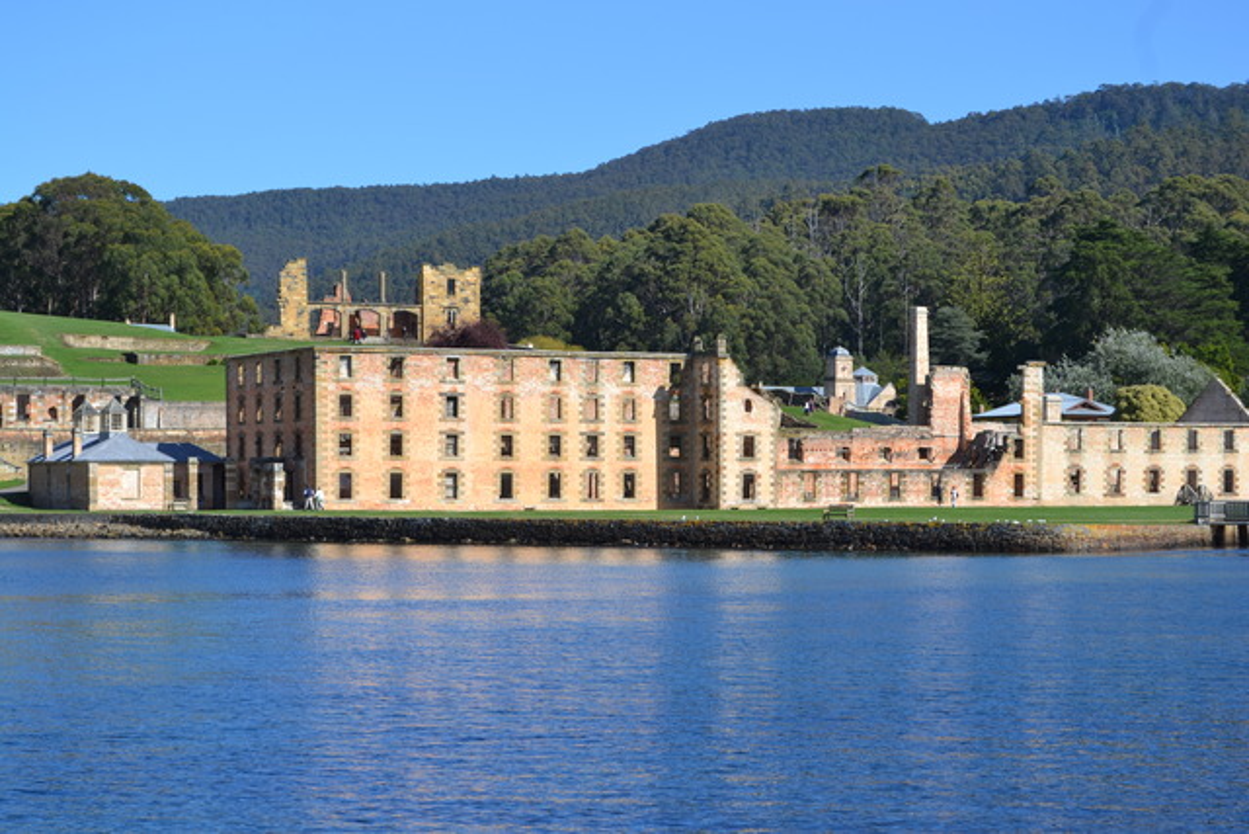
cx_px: 624
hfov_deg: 24.6
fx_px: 2863
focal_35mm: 82
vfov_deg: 16.6
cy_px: 417
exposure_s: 1/250
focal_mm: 55
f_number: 8
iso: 100
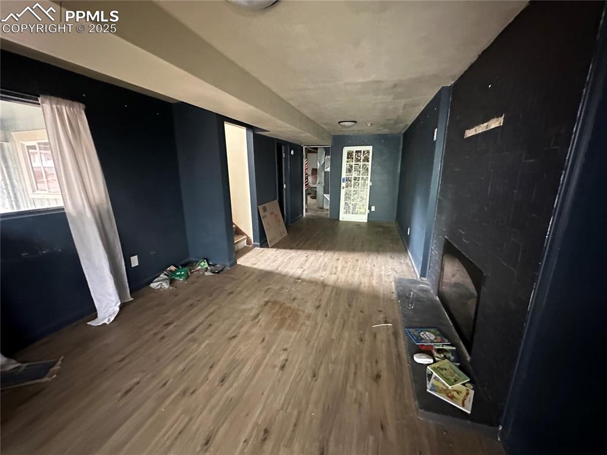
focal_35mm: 14
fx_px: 245
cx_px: 304
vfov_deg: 85.6
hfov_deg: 102.1
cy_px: 228
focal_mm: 2.22
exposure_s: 1/42
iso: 1250
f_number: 2.2
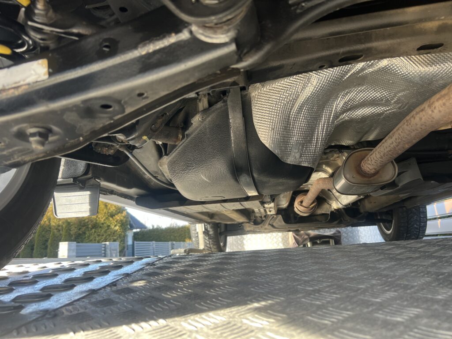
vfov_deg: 53.1
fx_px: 339
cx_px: 226
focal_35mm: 26
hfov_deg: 67.3
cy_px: 170
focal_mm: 5.7
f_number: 1.5
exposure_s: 1/121
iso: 50
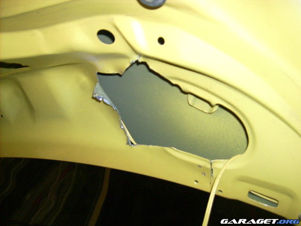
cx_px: 150
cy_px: 113
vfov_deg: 40.7
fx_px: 304
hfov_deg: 52.6
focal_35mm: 35
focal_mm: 5.95
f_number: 2.8
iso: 100
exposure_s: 1/60
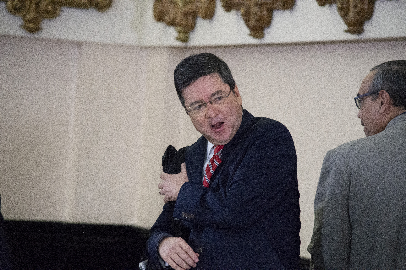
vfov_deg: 7.0
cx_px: 203
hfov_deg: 10.6
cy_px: 135
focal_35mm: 195
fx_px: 2197
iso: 6400
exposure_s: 1/125
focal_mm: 130
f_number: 4.8
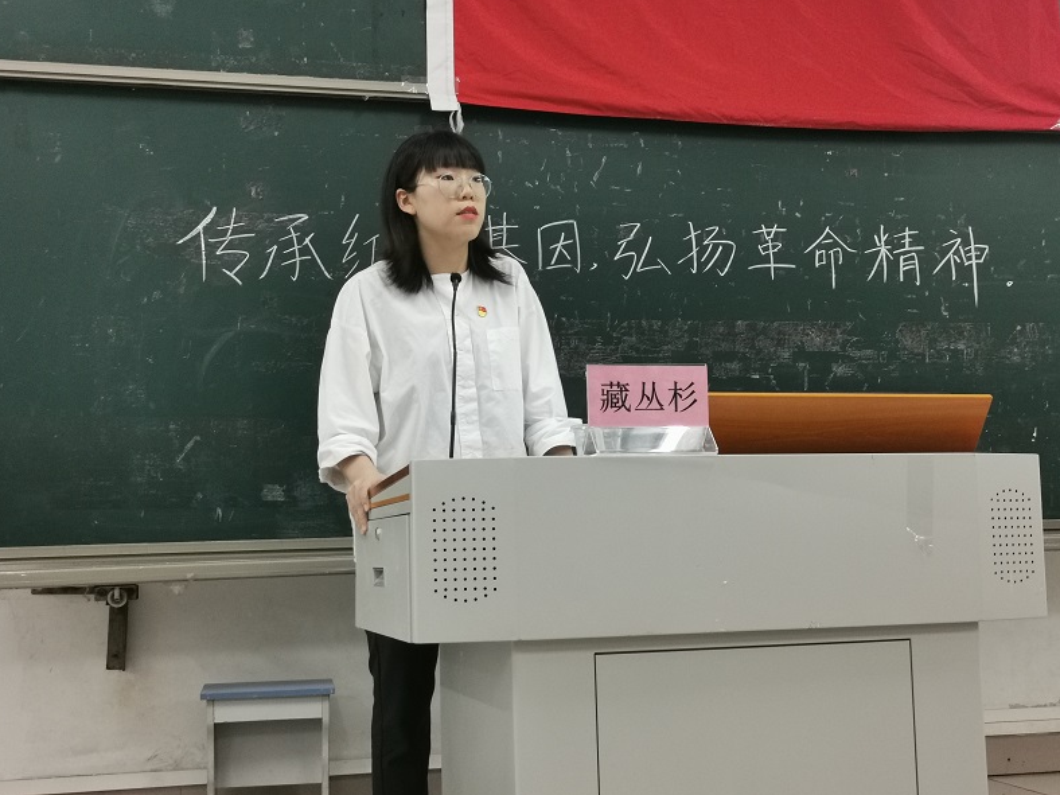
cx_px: 546
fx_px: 1470
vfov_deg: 30.3
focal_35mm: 48
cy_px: 428
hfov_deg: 39.7
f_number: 1.8
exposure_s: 1/50
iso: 400
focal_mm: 5.58
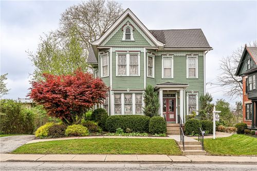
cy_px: 86
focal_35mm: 30
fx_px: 218
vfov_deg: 42.9
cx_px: 128
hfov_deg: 61.1
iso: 125
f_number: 8
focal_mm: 30.5
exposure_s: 1/100
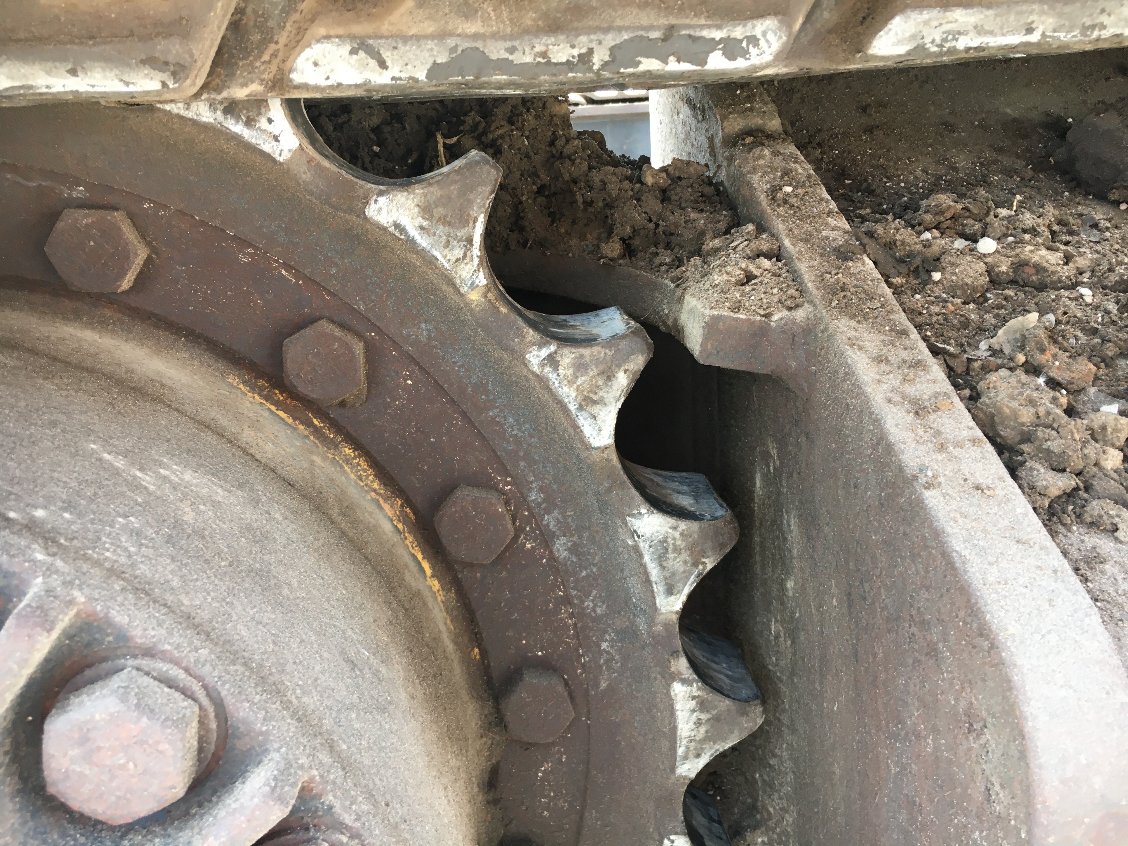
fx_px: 945
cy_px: 423
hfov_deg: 61.7
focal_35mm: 29
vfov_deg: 48.2
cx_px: 564
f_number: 2.2
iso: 25
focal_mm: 4.15
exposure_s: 1/30
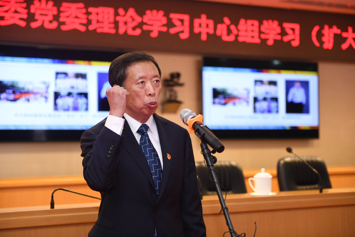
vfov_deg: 19.5
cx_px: 178
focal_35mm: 70
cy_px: 118
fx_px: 690
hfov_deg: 28.8
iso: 1000
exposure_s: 1/160
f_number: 2.8
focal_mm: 70
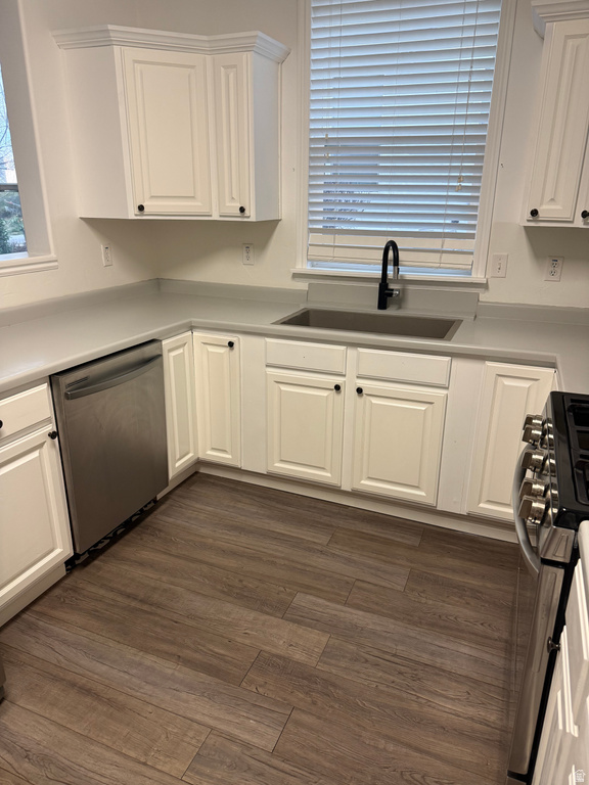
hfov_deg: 56.8
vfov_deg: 71.6
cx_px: 294
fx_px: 544
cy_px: 392
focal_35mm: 24
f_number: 1.78
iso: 160
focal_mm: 6.76
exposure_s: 1/43
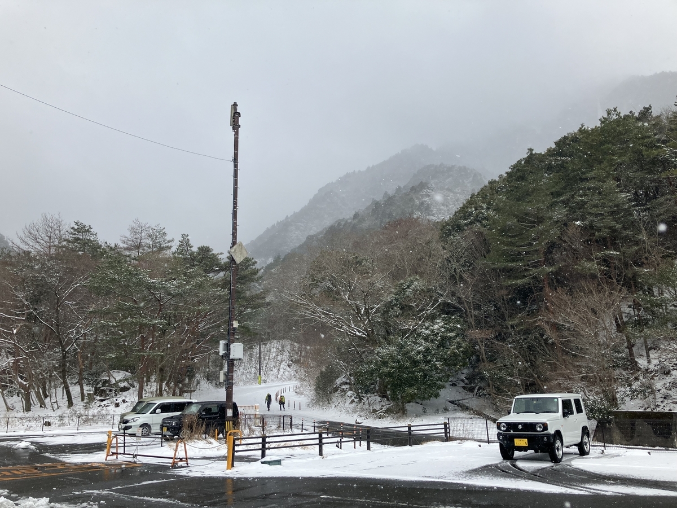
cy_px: 254
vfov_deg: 49.7
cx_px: 338
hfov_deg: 63.4
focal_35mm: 28
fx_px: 548
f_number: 1.8
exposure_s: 1/1215
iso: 32
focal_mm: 3.99
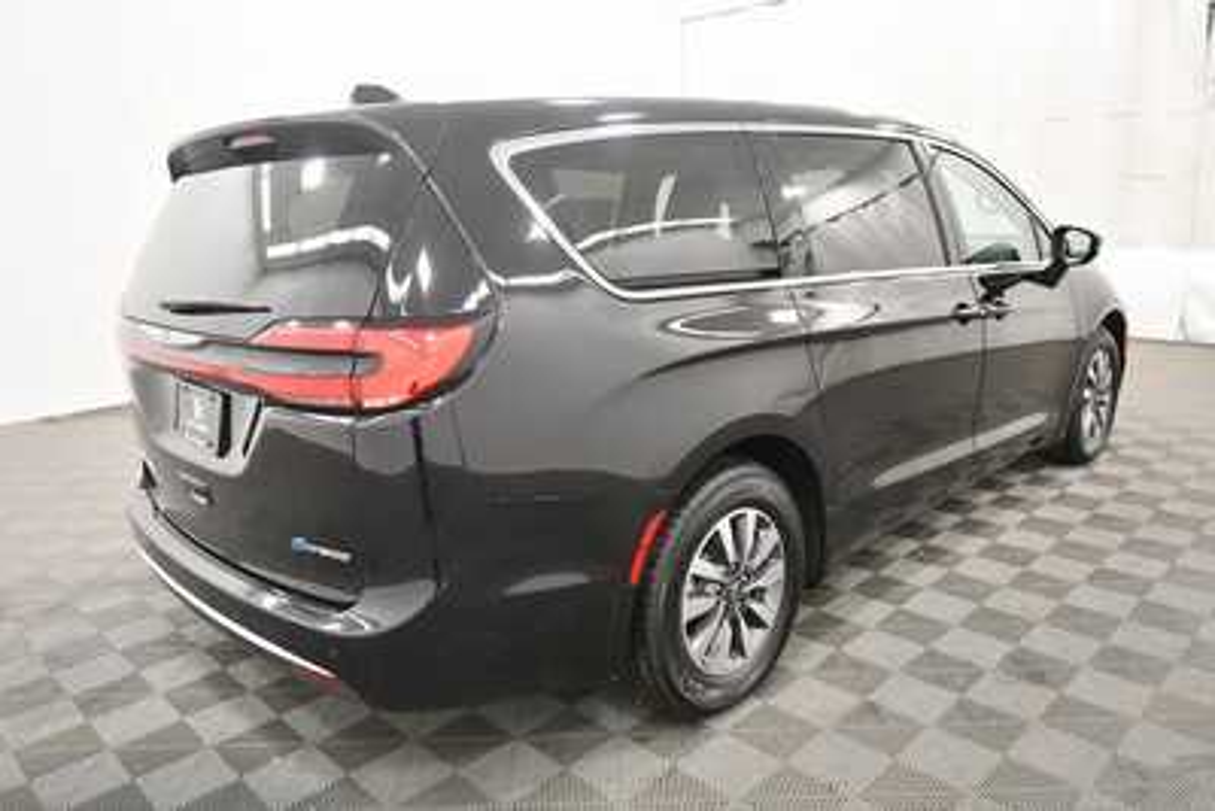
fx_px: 912
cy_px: 406
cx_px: 608
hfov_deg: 67.4
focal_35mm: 27
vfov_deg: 48.0
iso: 2200
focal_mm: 18
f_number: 5.3
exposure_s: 1/125
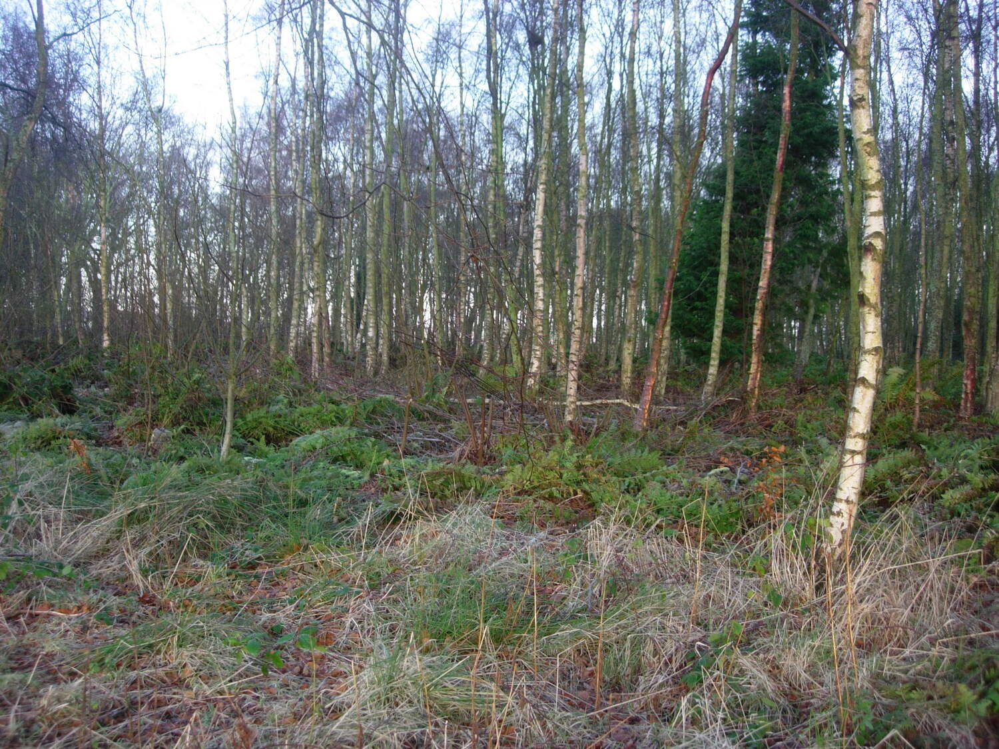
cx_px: 500
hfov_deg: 49.0
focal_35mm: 38
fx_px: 1097
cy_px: 374
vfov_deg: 37.7
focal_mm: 7.8
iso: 64
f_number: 2.8
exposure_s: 1/18.4
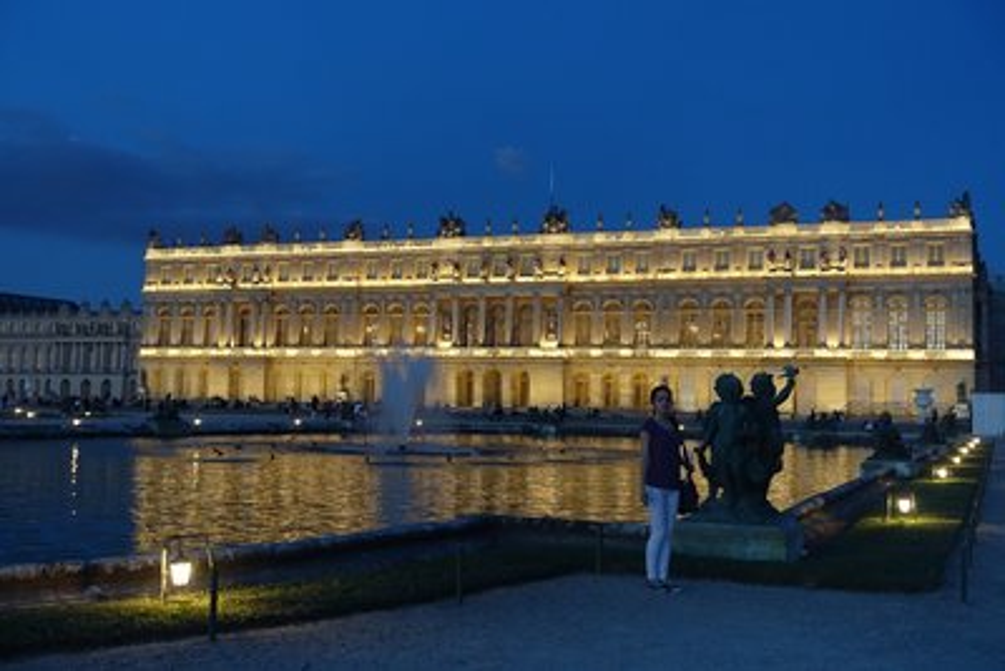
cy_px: 336
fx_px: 1173
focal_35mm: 42
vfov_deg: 31.9
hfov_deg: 46.4
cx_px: 502
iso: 800
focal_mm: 15.52
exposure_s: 1/25
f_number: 2.8
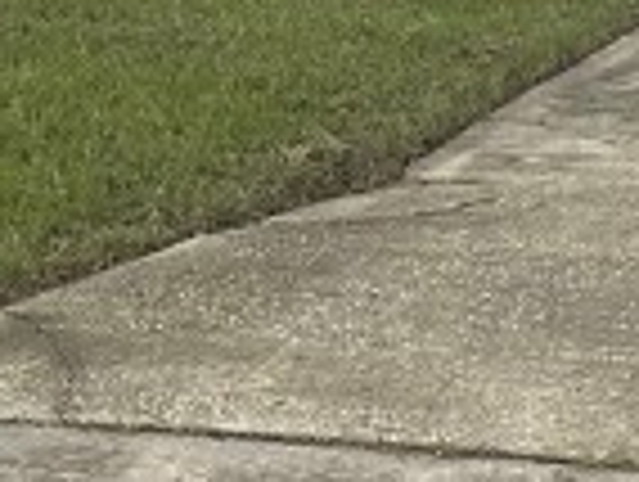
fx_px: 3199
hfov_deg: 11.4
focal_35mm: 173
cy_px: -266
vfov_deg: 8.4
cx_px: 432
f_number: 1.78
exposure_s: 1/1562
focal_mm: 6.86
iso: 80
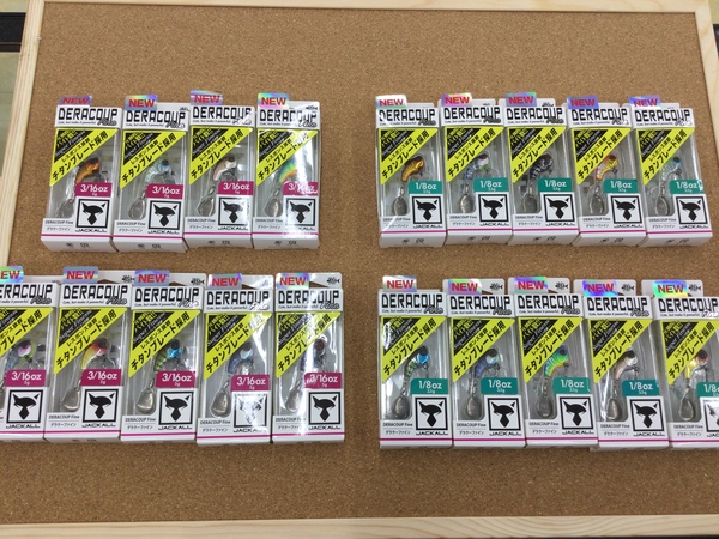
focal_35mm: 31
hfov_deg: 58.4
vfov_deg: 45.4
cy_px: 270
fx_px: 644
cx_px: 360
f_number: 2.4
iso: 25
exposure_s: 1/40
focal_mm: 3.3
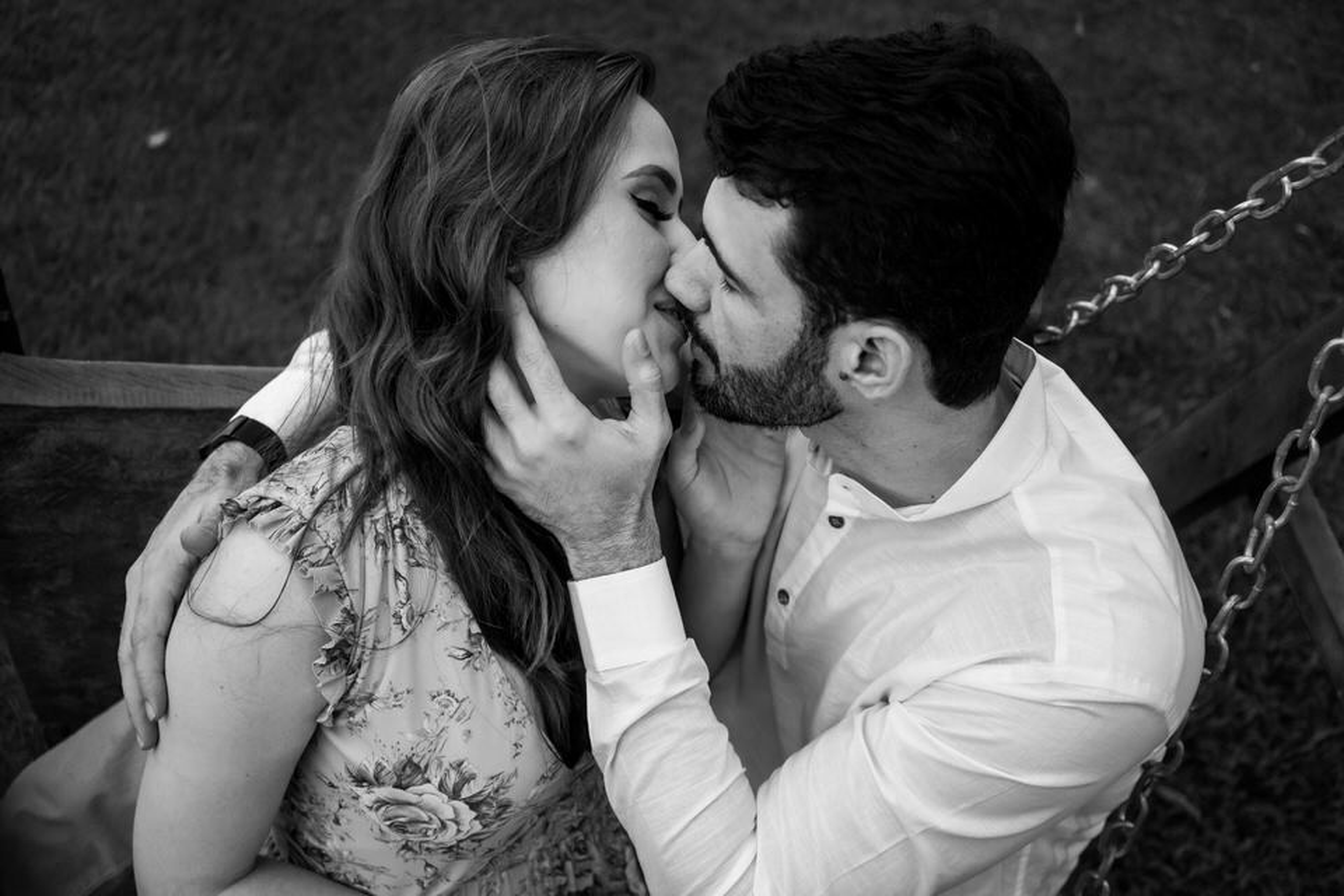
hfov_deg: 54.4
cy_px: 448
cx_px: 672
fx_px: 1307
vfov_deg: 37.9
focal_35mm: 35
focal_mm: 35
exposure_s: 1/200
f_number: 3.2
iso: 2500
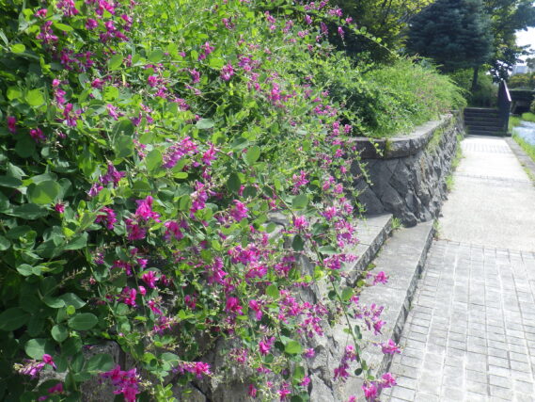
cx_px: 268
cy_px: 201
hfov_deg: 53.9
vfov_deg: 41.8
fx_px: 526
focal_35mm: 34
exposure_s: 1/320
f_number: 4.6
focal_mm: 6.1
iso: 125
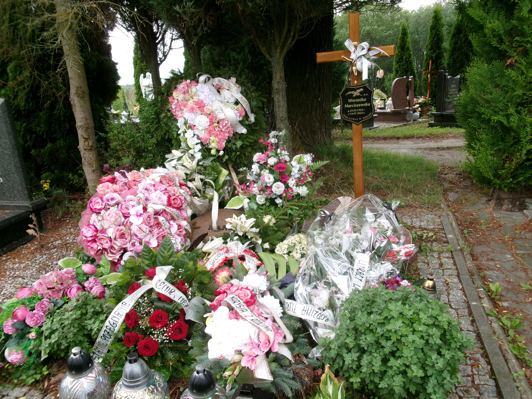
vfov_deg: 49.7
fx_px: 430
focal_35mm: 28
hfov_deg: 63.4
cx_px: 266
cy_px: 200
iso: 100
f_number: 3.9
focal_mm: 5.1
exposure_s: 1/110
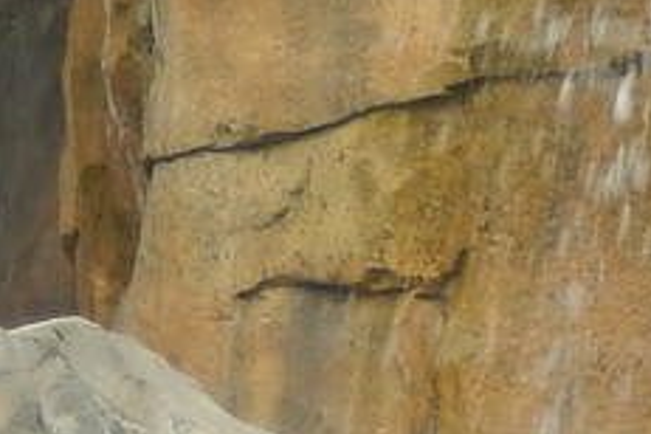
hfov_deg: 1.0
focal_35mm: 2035
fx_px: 36797
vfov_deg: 0.7
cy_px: 958
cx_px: 575
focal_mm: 50.1
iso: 125
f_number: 5.7
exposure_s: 1/100
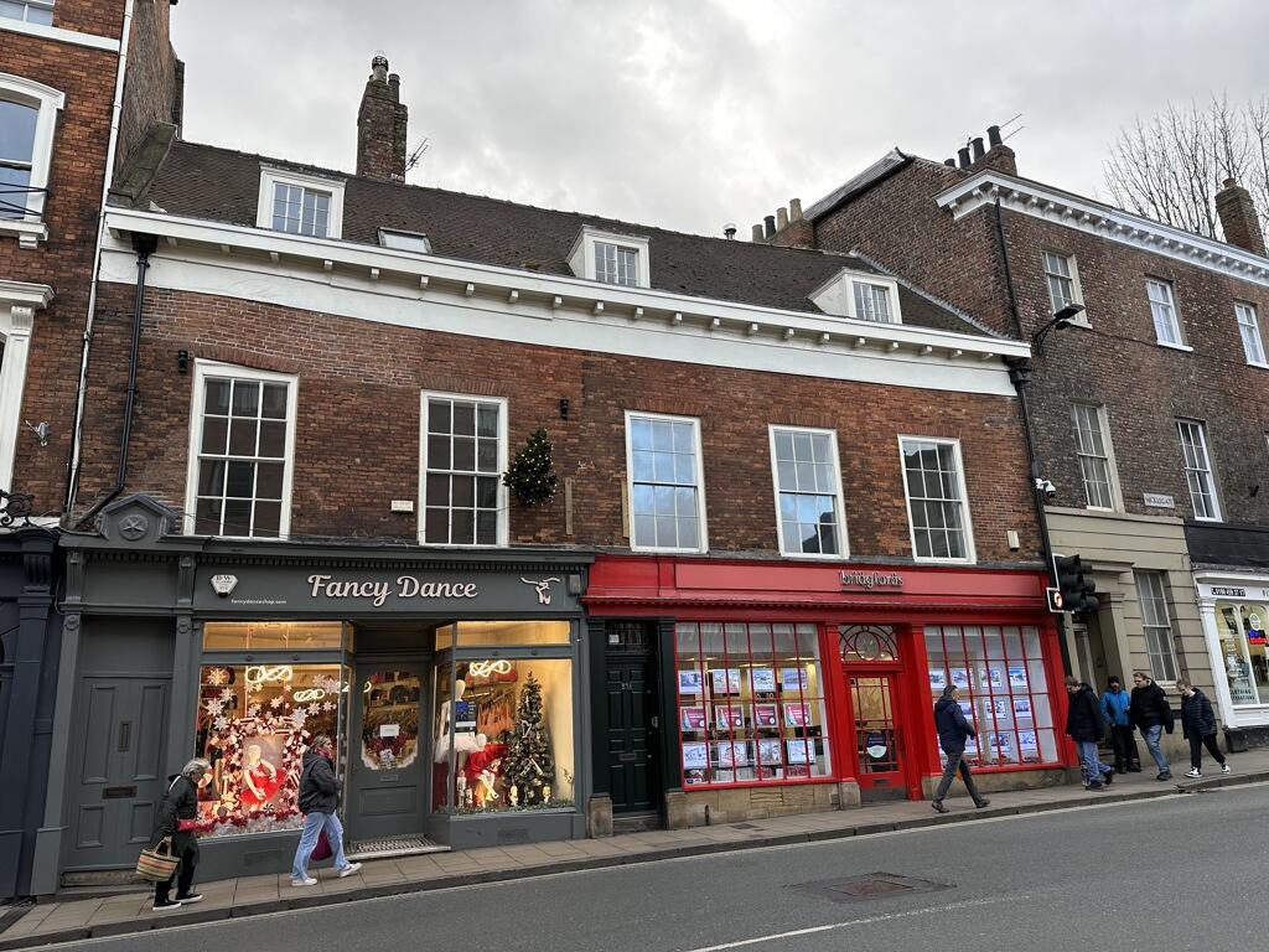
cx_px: 634
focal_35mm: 24
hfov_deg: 71.6
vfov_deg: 56.8
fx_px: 880
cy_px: 476
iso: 100
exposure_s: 1/163
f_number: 1.78
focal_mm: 6.86
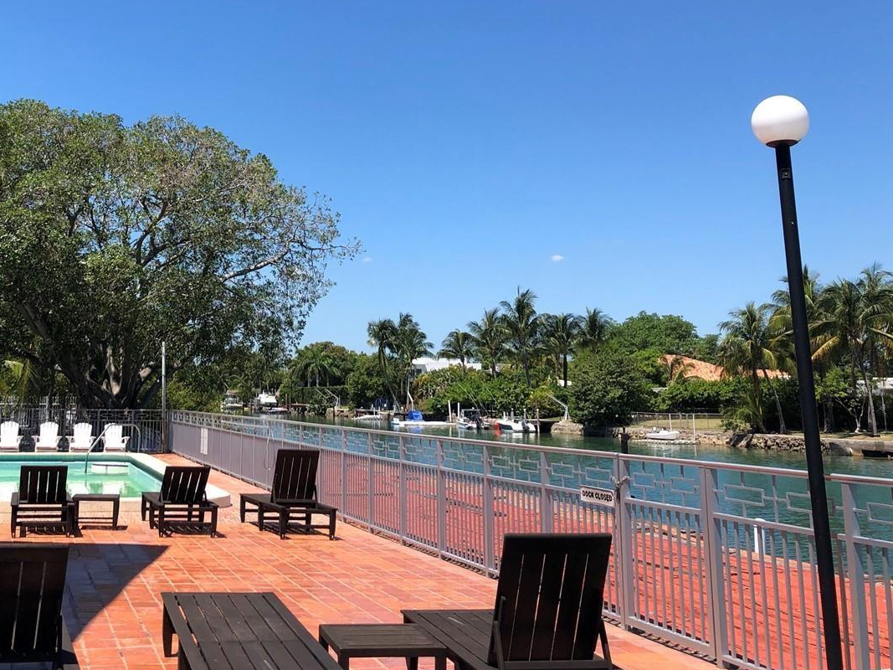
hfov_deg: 43.8
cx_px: 257
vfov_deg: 33.9
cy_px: 199
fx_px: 1083
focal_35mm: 42
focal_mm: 3.99
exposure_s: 1/1736
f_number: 1.8
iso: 20
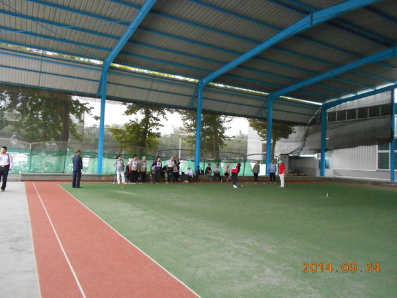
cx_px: 198
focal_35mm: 26
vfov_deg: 53.1
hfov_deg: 67.3
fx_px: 298
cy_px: 149
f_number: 3.2
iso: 800
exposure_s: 1/100
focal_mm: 4.6
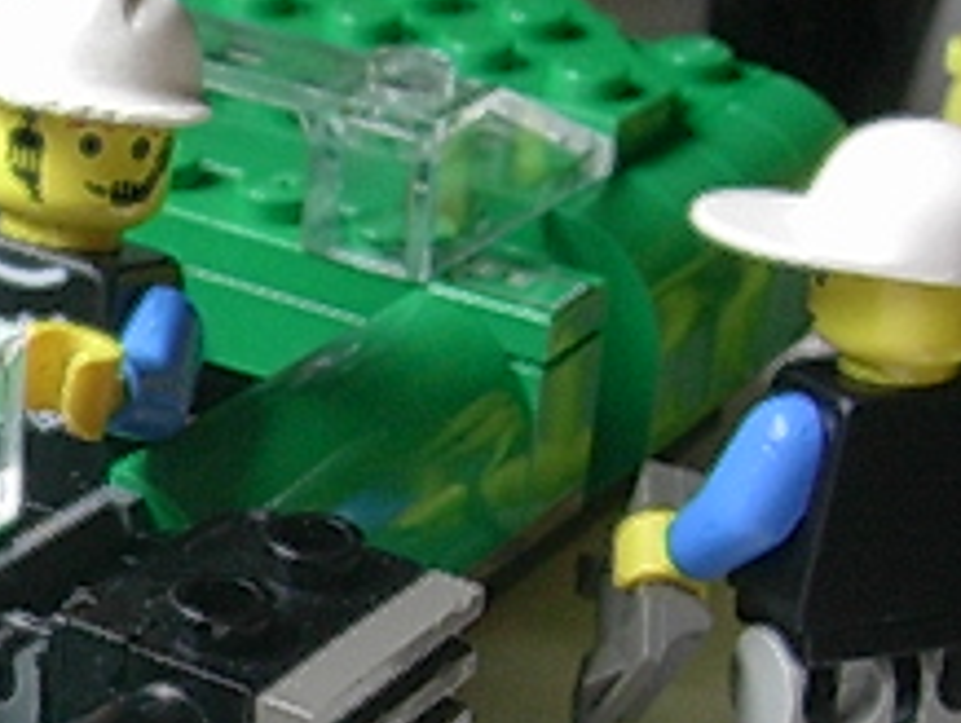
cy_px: 401
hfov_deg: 14.3
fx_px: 3669
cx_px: -282
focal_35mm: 132
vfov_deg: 11.3
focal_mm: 6.7
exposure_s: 1/41.4
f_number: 2.9
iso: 70
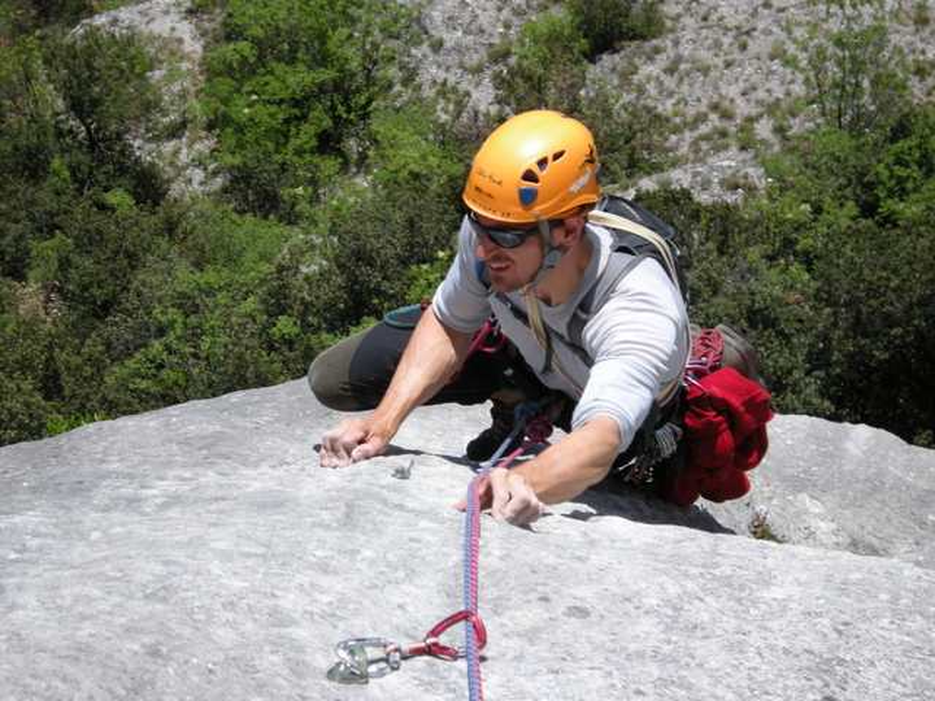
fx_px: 2998
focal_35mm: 111
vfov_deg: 13.3
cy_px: 350
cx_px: 468
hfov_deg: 17.7
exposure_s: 1/325
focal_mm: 23.7
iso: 64
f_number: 5.4
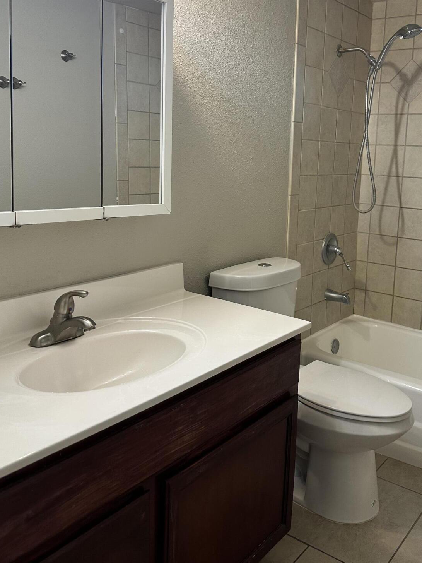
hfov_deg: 42.5
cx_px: 275
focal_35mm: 33
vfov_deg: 55.0
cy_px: 231
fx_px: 536
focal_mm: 6.86
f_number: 1.78
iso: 160
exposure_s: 1/60
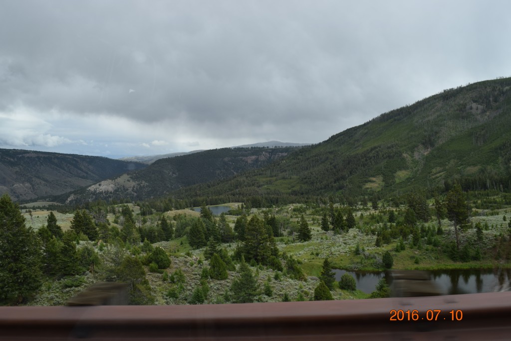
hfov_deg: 61.9
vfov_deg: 43.6
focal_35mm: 30
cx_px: 256
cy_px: 170
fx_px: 426
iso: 250
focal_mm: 20
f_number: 8
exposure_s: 1/250
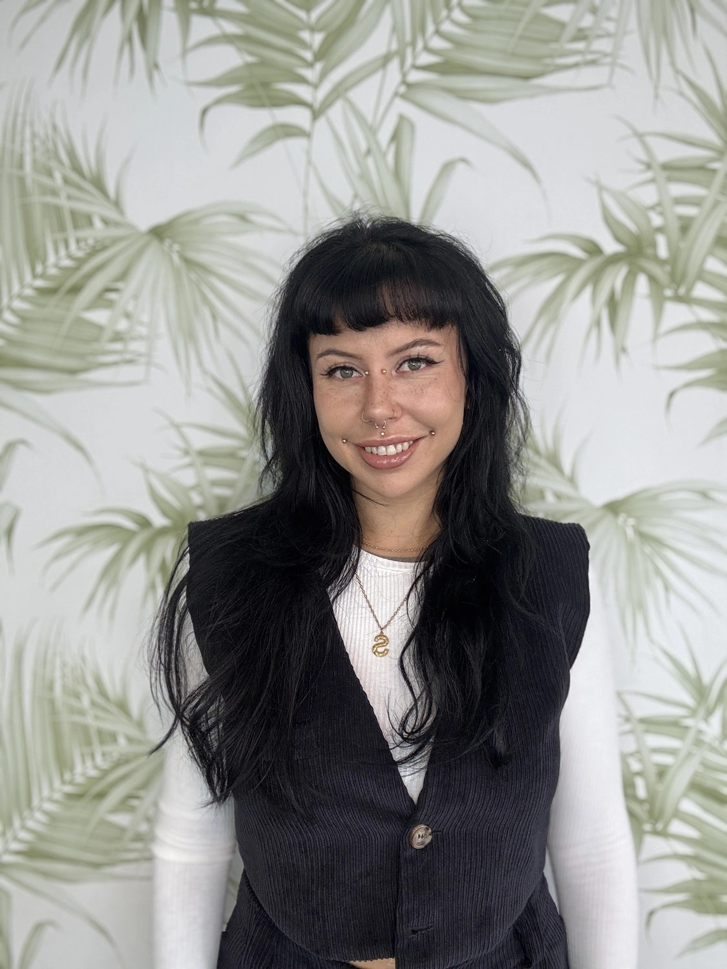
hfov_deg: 46.8
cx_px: 364
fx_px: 840
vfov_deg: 60.0
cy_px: 484
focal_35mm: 30
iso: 64
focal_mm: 2.69
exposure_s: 1/50
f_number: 1.9
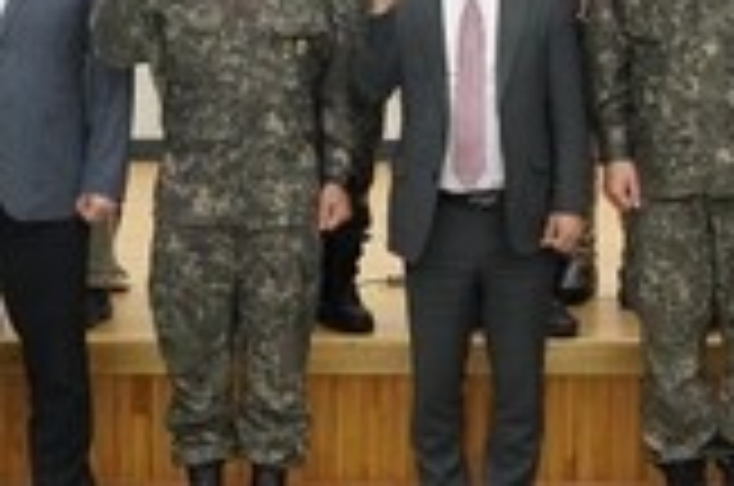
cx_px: 477
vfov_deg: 12.5
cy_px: -36
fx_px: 2177
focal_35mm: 107
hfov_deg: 19.1
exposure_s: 1/250
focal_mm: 29
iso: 5000
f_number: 7.1
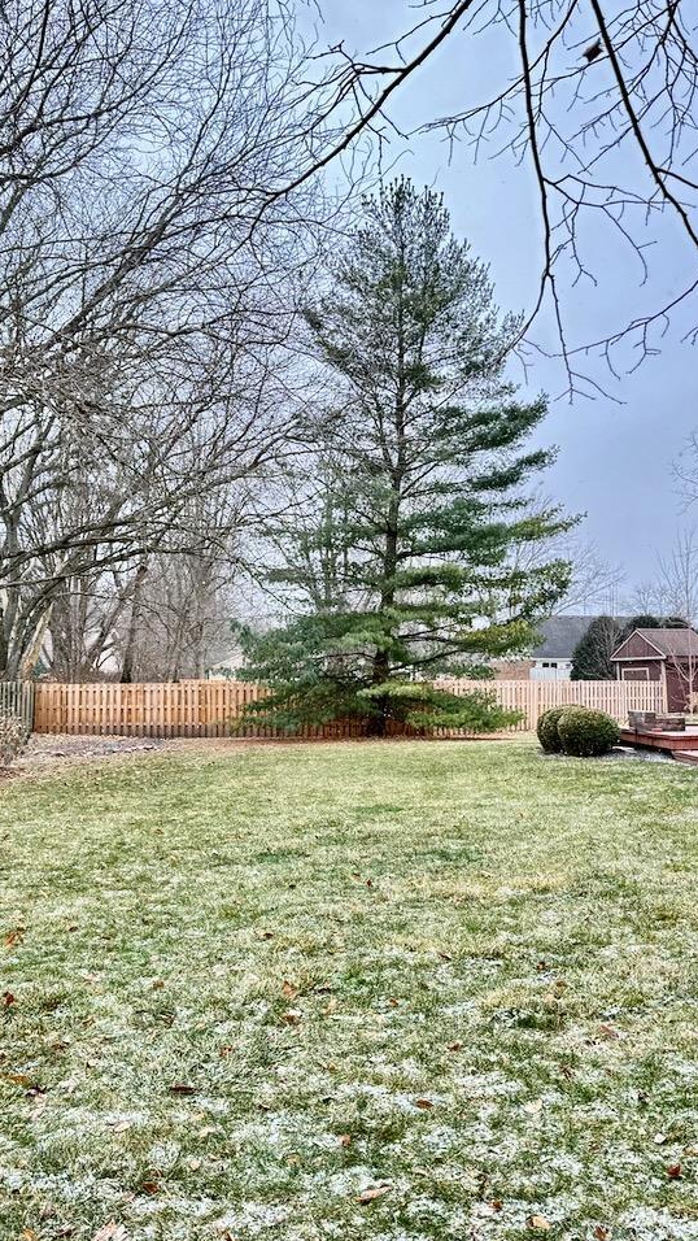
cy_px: 620
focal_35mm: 35
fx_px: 1151
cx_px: 433
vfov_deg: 56.6
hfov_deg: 33.6
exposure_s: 1/377
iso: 100
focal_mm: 6.76
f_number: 1.78
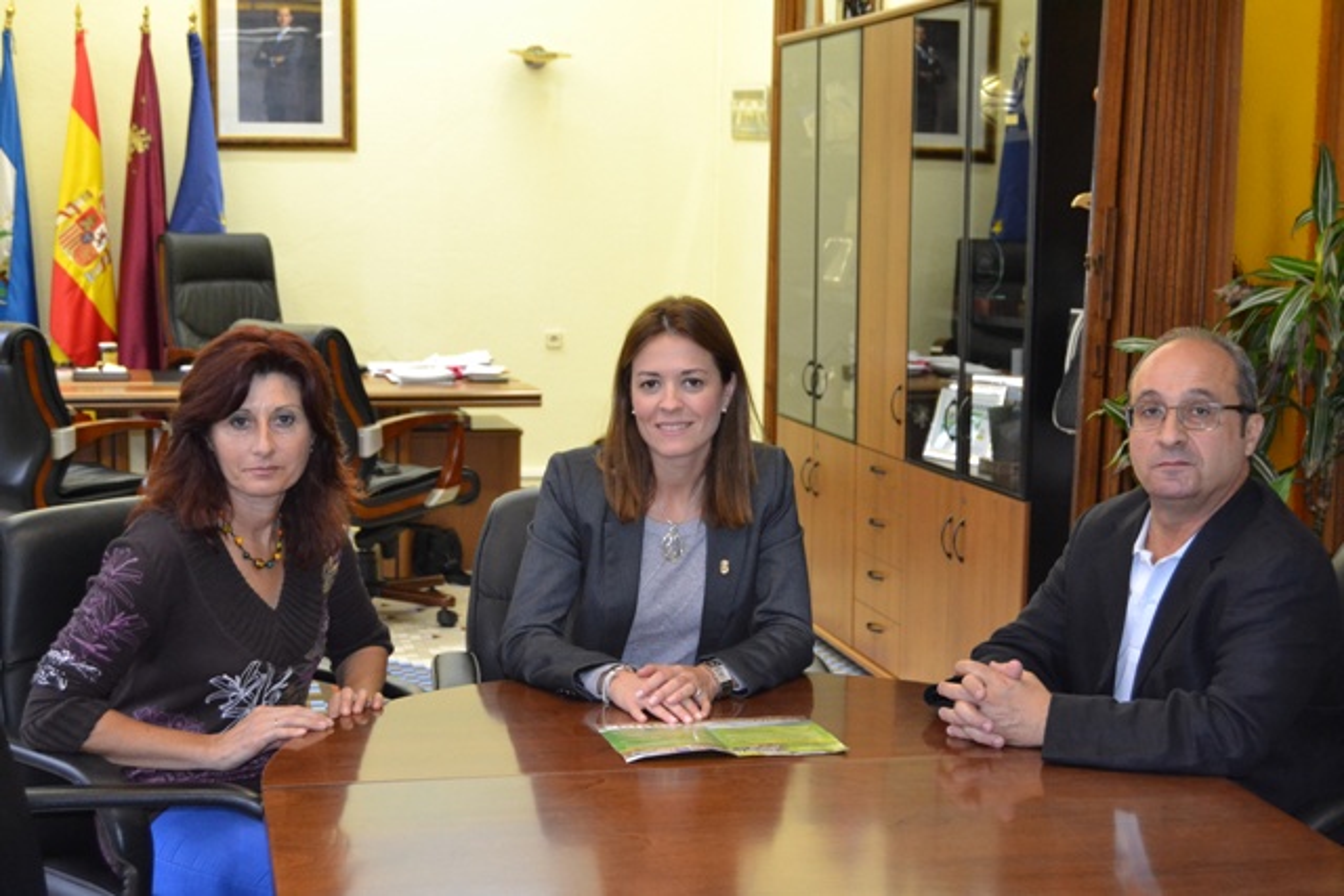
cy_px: 448
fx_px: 1960
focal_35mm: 52
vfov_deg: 25.8
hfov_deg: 37.8
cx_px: 672
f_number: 4.5
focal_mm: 35
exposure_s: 1/60
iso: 2200
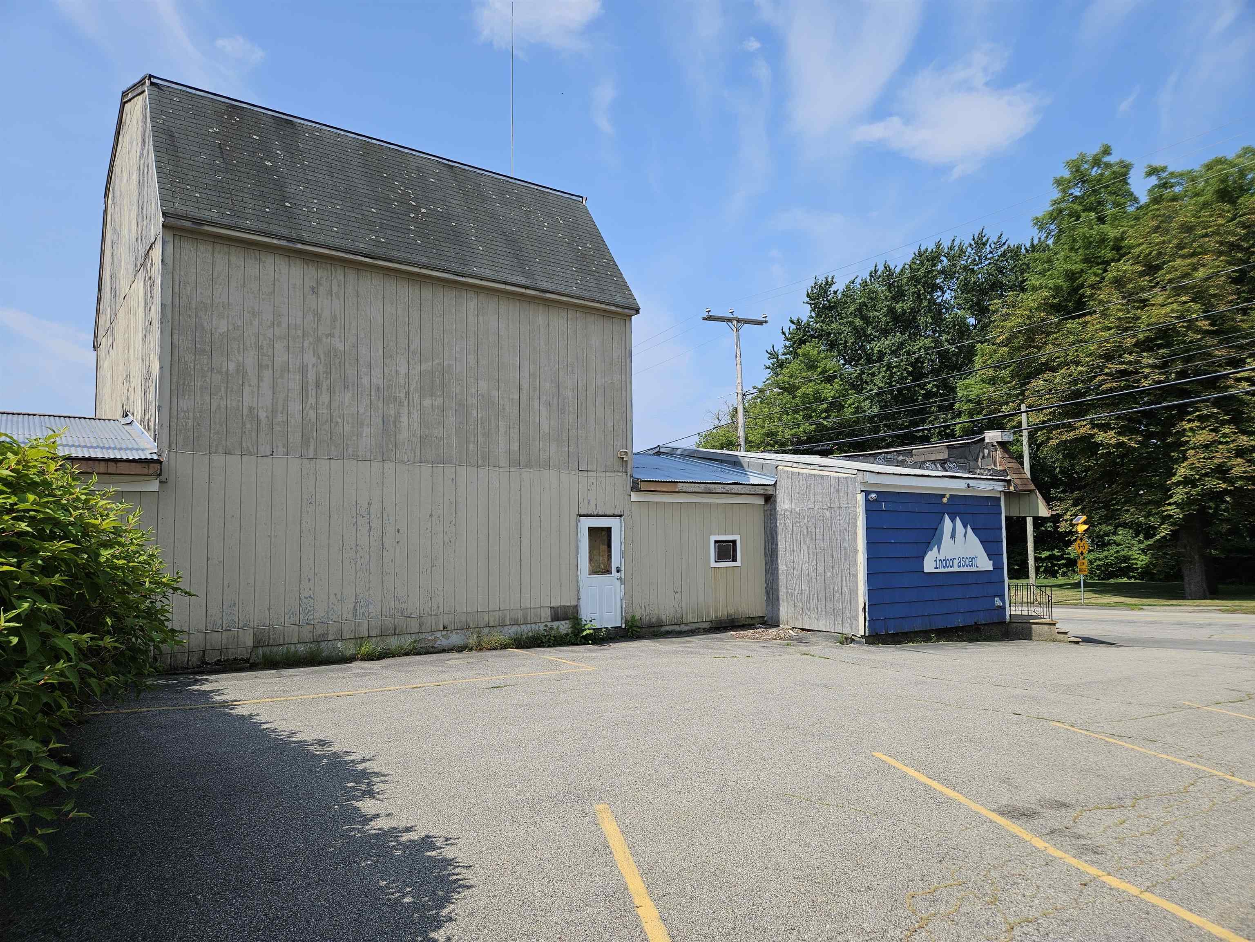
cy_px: 471
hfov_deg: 73.9
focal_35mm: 23
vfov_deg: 58.9
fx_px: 834
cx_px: 628
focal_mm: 5.4
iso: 25
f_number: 1.8
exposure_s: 1/2128
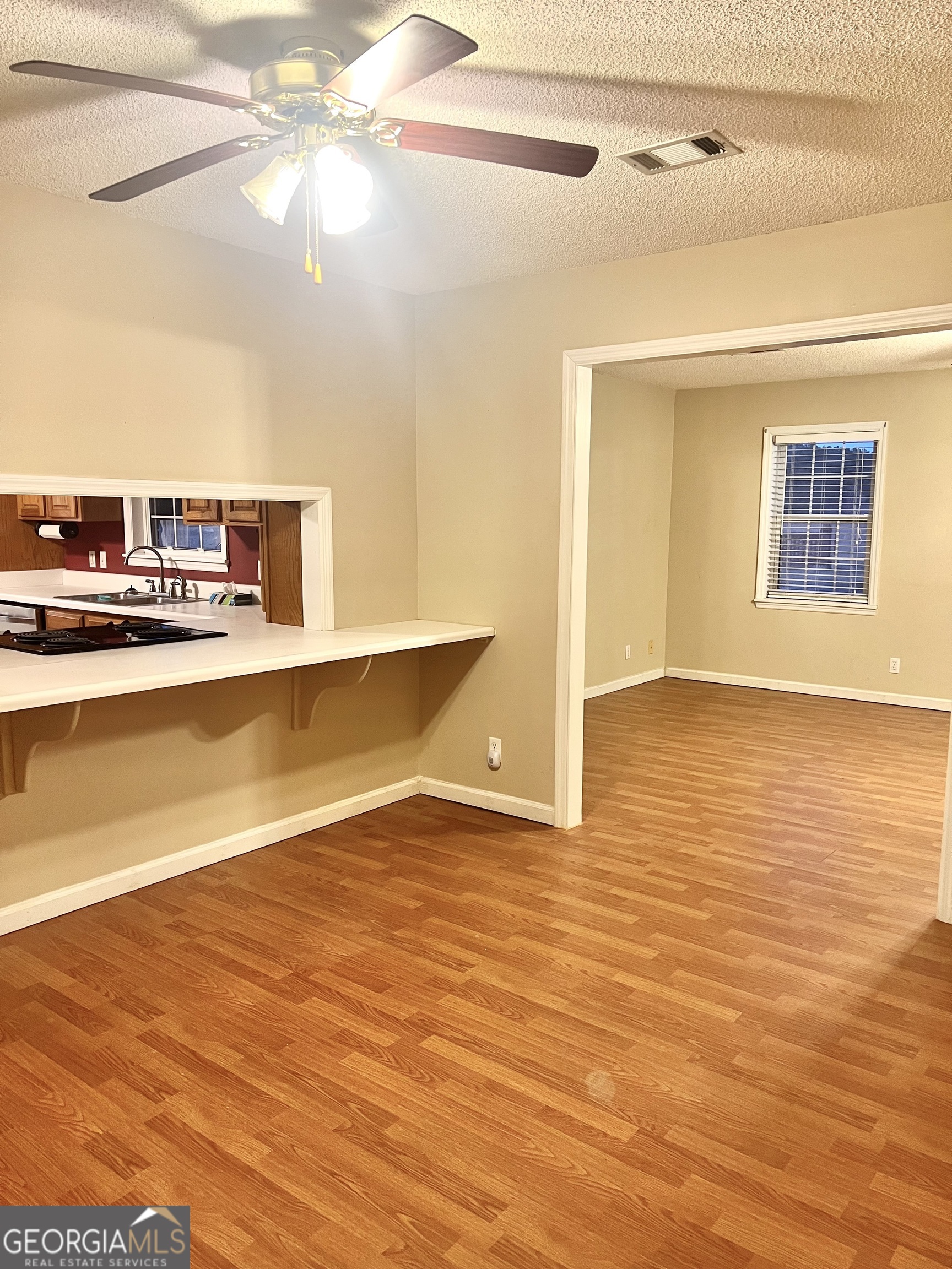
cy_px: 634
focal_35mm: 26
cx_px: 476
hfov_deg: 53.1
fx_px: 953
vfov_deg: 67.3
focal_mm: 5.7
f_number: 1.5
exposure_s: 1/60
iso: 160
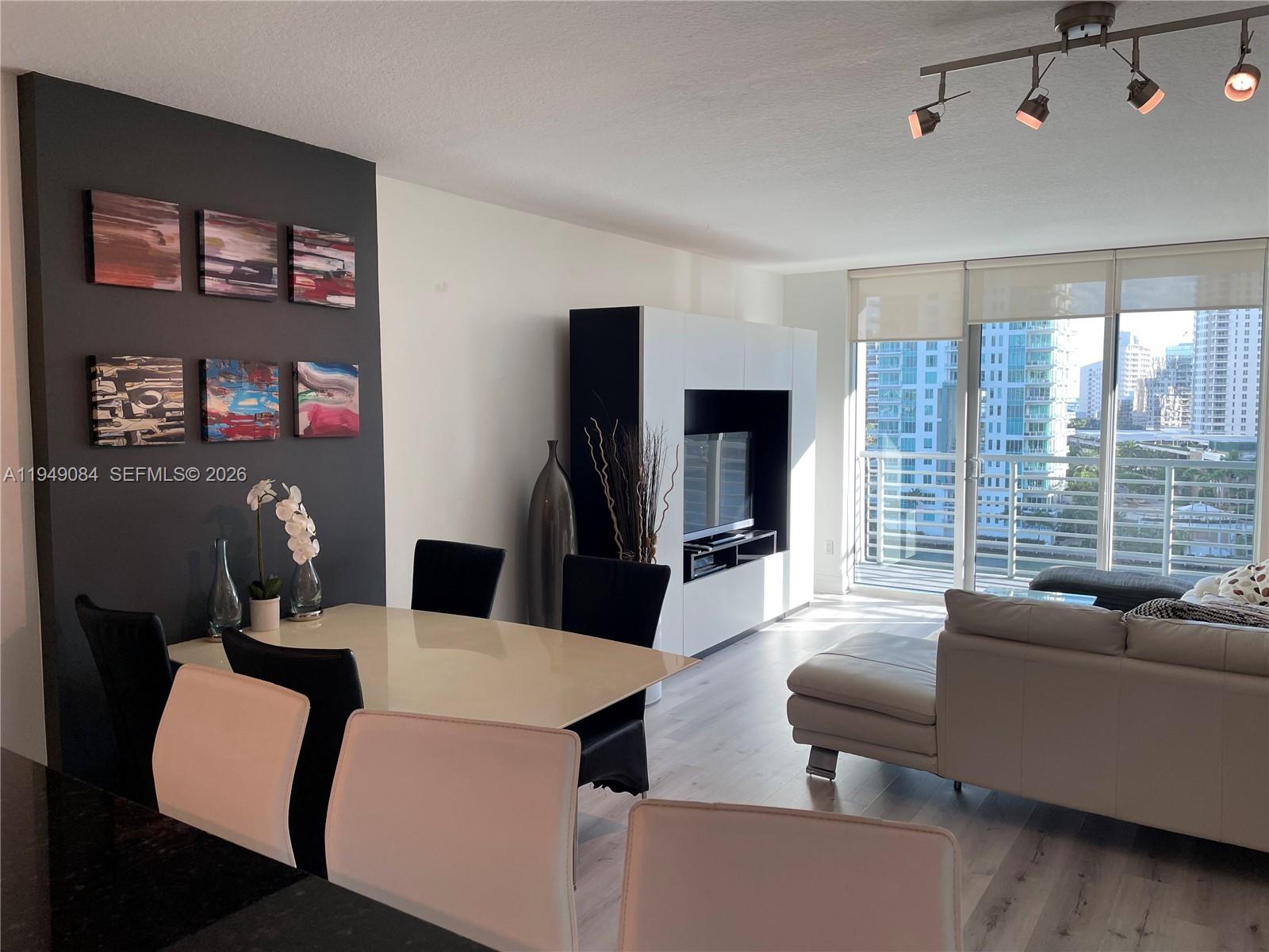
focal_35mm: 26
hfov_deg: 67.3
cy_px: 476
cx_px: 634
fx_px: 953
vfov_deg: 53.1
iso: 32
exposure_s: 1/165
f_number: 1.6
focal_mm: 4.2
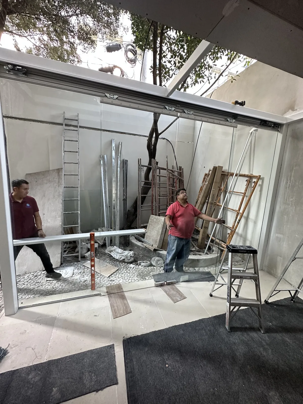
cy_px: 202
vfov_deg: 102.1
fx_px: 163
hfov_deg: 85.7
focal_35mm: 14
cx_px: 152
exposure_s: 1/83
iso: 320
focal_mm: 2.22
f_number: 2.2
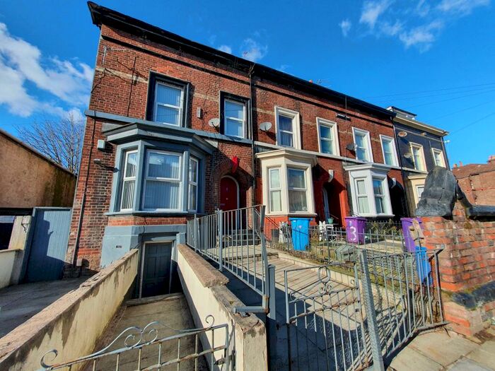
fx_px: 186
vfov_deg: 89.9
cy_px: 186
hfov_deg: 106.2
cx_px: 248
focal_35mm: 13
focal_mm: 1.8
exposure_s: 1/1060
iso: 50
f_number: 2.2
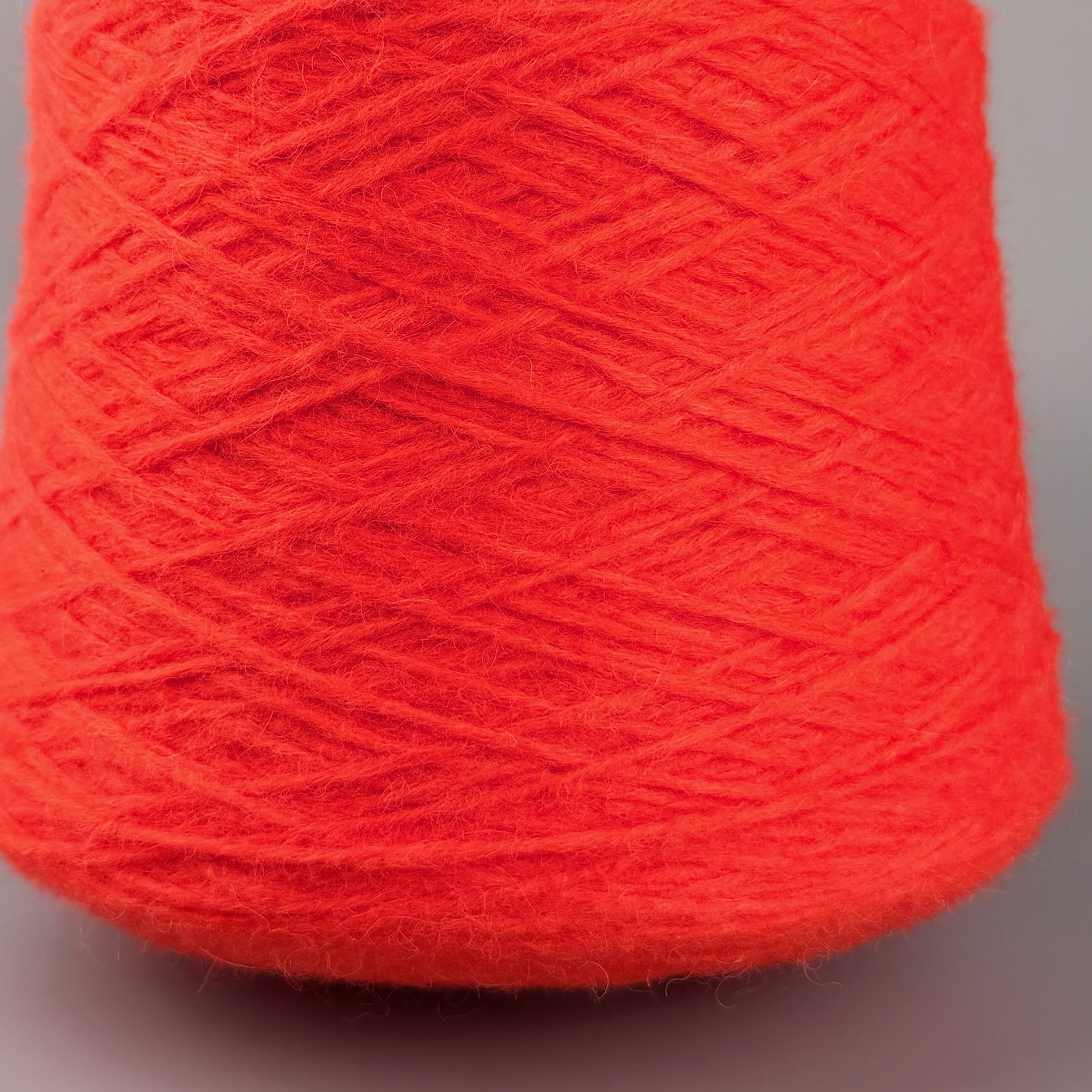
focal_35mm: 30
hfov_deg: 54.0
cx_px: 523
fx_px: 1071
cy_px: 418
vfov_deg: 53.5
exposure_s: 1/575
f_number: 1.78
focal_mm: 6.76
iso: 80
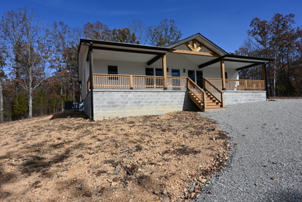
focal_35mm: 22
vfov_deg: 57.2
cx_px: 151
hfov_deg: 78.6
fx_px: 185
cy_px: 101
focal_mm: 15
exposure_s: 1/200
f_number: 11
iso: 100
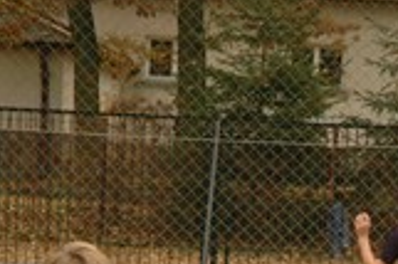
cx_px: 334
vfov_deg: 5.2
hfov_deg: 7.9
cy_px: 299
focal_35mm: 261
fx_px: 2883
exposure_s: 1/250
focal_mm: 70
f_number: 6.7
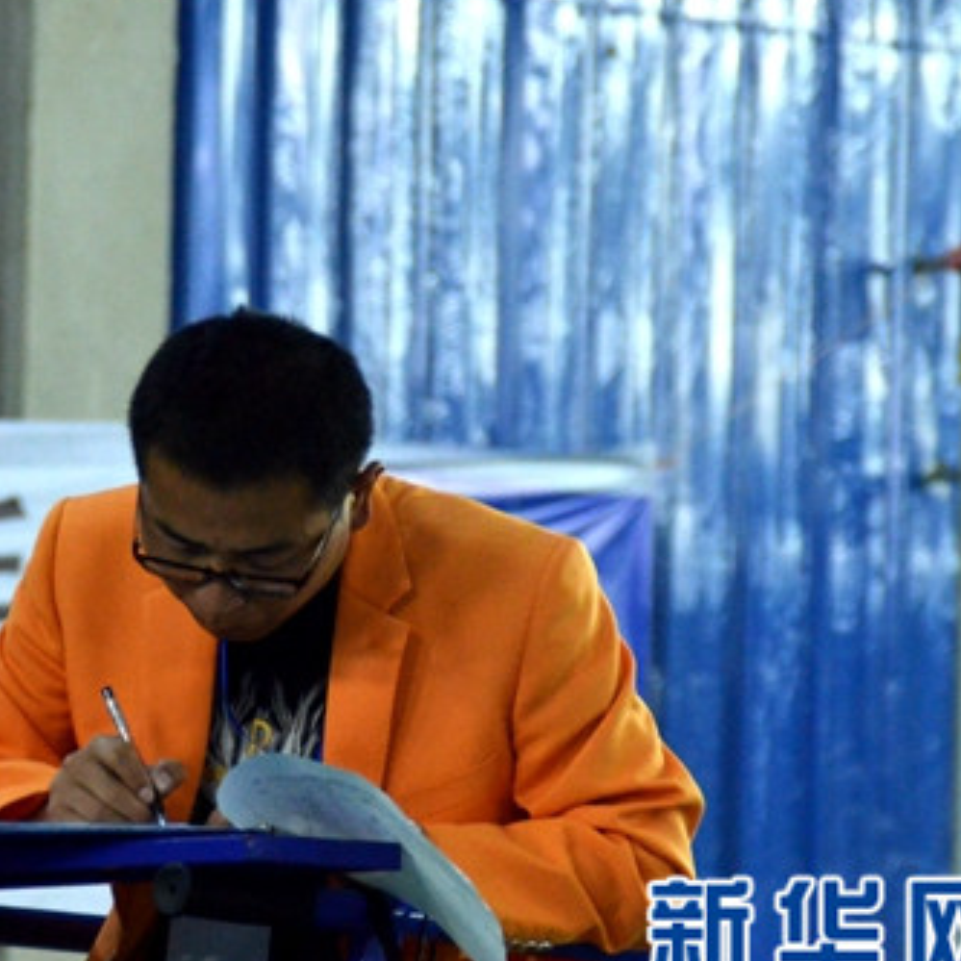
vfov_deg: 3.8
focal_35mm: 458
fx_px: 14385
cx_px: 240
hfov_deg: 3.8
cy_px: 553
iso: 4000
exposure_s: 1/160
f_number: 6.3
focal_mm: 200
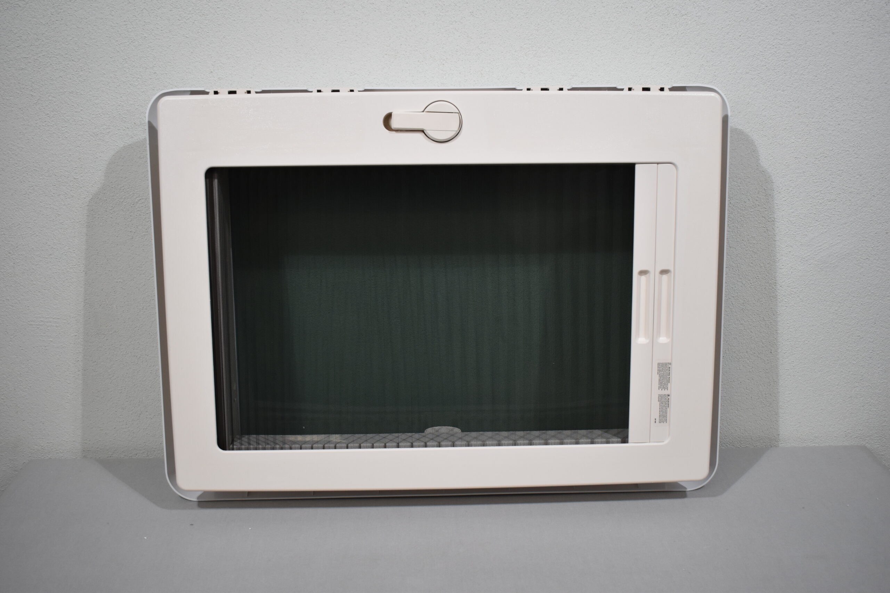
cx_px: 445
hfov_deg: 49.6
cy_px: 296
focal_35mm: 39
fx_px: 964
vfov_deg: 34.2
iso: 640
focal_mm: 26
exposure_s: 1/250
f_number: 4
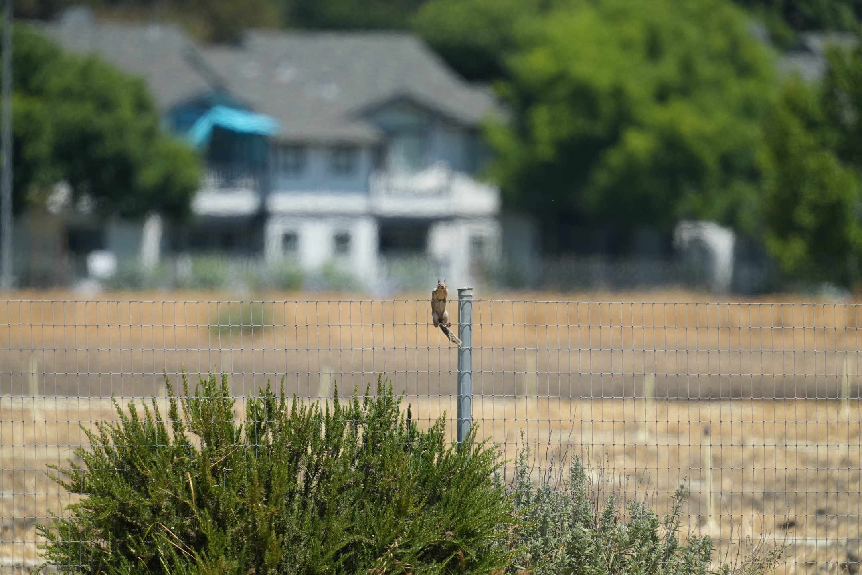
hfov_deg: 3.4
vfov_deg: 2.3
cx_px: 431
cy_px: 288
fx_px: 14366
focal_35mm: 600
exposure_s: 1/2000
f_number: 5.6
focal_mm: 600
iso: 500
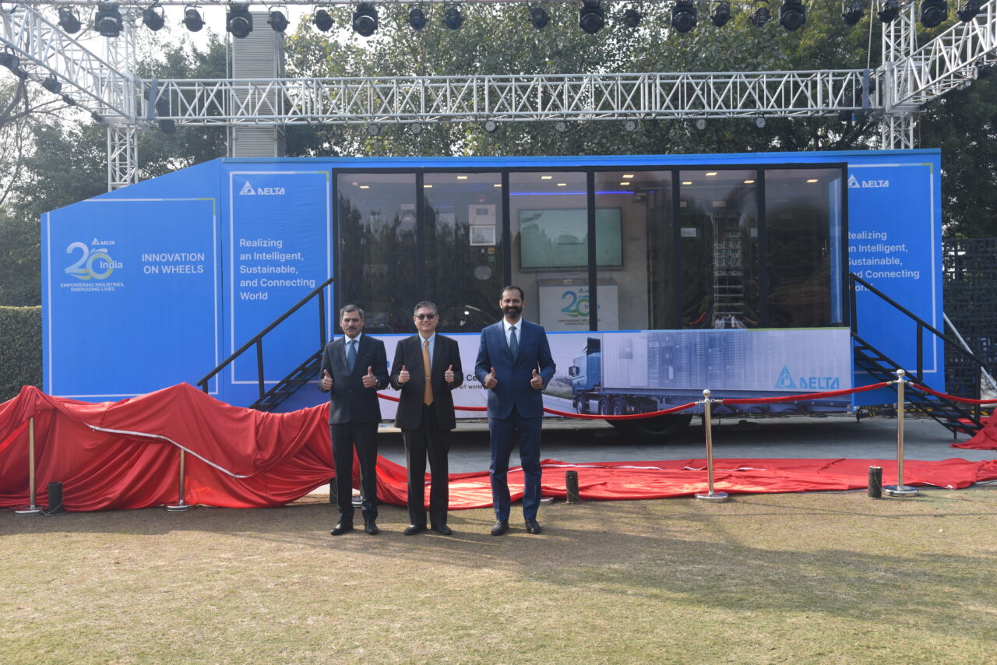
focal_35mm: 32
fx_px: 886
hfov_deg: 58.7
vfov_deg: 41.1
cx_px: 498
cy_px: 332
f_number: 6.3
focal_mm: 32
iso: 160
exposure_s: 1/200
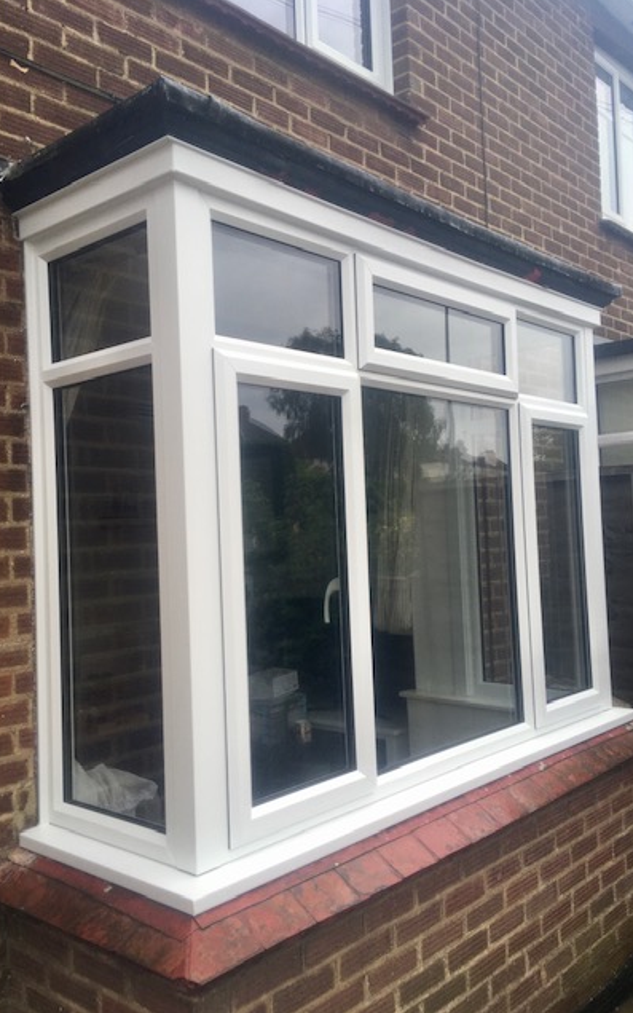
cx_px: 292
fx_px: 855
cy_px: 506
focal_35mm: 31
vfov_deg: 61.2
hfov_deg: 40.6
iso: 25
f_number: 2.2
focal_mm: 4.15
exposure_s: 1/183
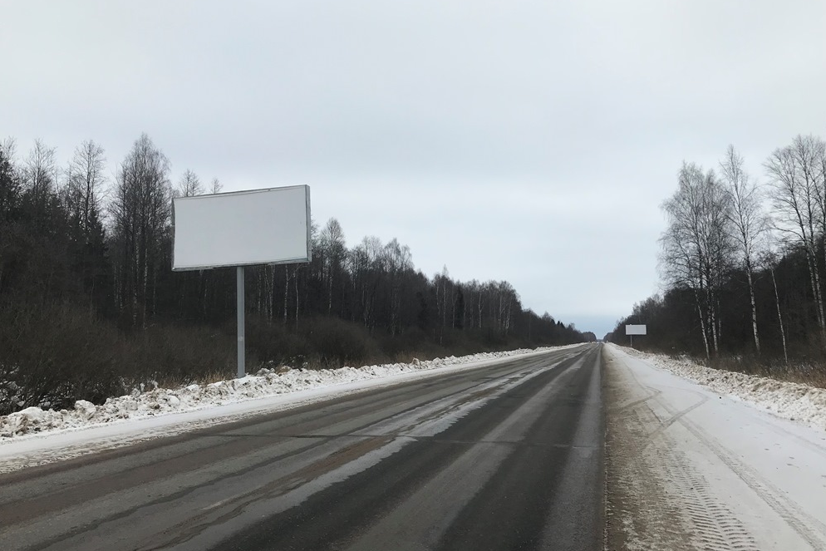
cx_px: 424
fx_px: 688
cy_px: 294
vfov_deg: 43.6
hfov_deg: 61.9
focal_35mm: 30
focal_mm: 3.99
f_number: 1.8
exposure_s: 1/1244
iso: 20
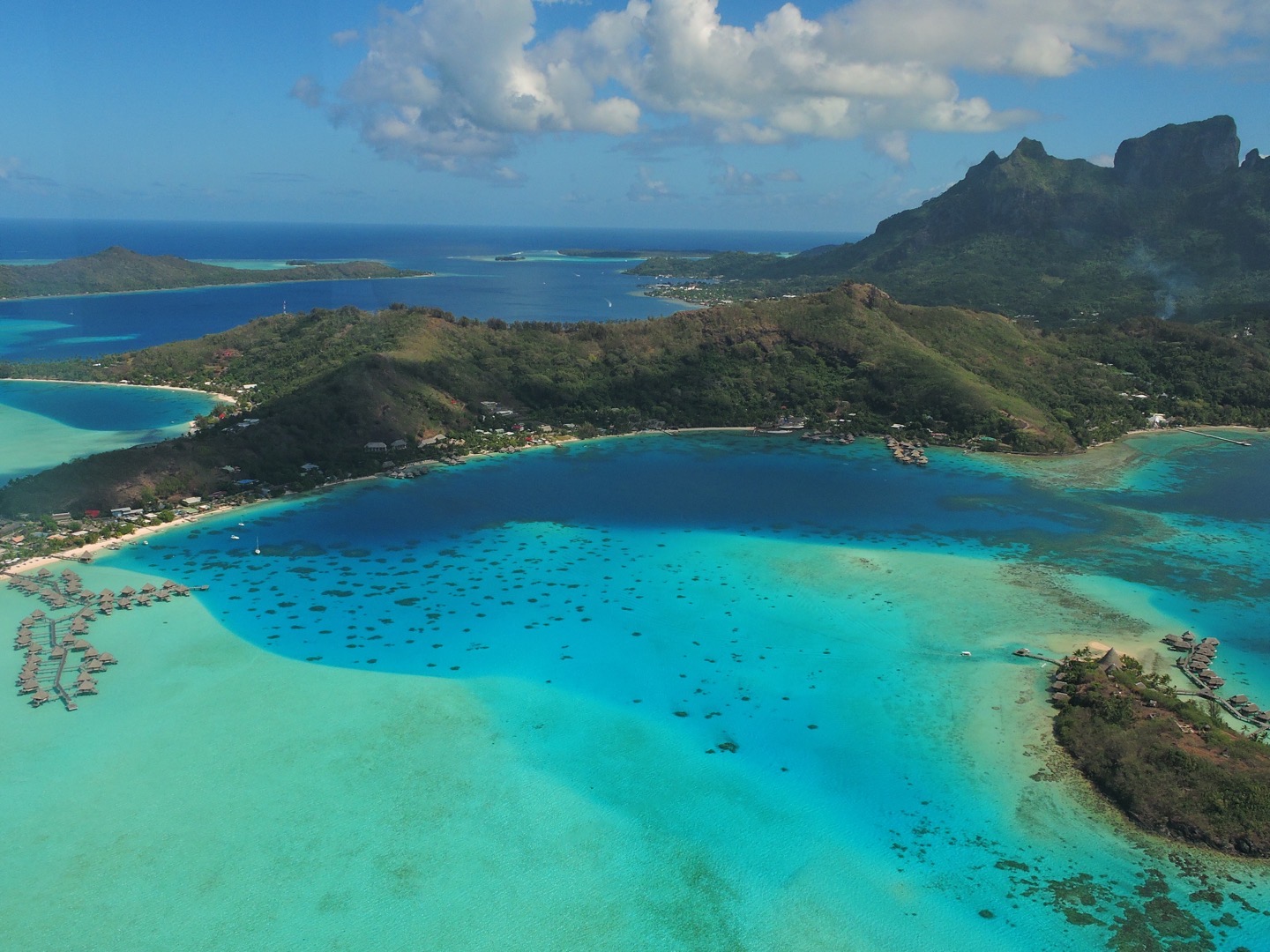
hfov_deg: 60.0
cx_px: 635
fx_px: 1101
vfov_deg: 46.8
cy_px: 476
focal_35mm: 30
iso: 100
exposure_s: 1/320
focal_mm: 5.4
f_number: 5
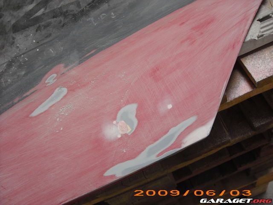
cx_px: 136
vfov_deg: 38.7
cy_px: 102
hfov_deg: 50.1
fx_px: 292
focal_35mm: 37
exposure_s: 1/13
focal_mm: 6.2
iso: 100
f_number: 2.7
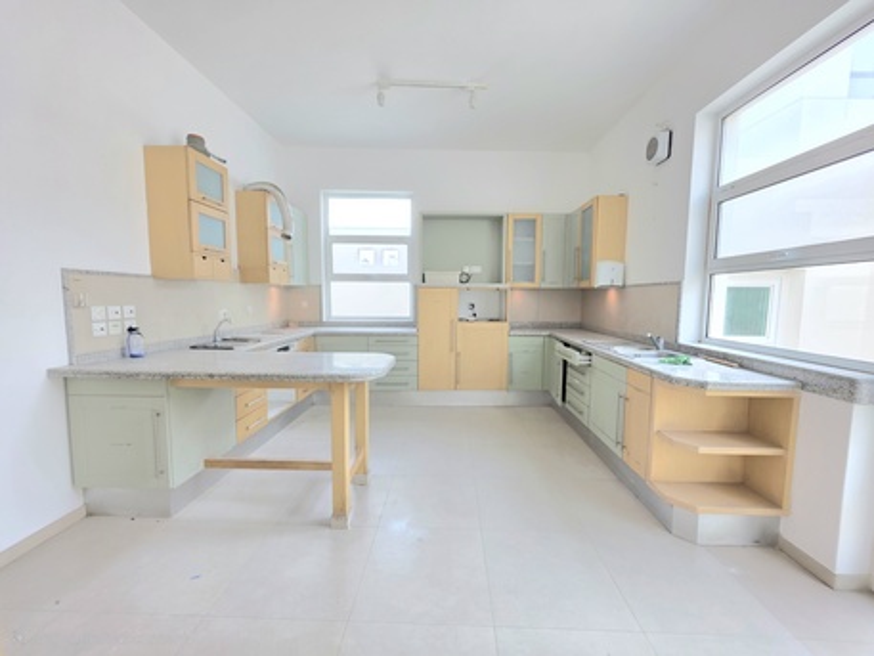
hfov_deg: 106.2
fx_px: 328
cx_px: 437
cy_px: 328
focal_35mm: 13
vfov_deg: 89.9
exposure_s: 1/101
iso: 40
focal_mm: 2.2
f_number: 1.9
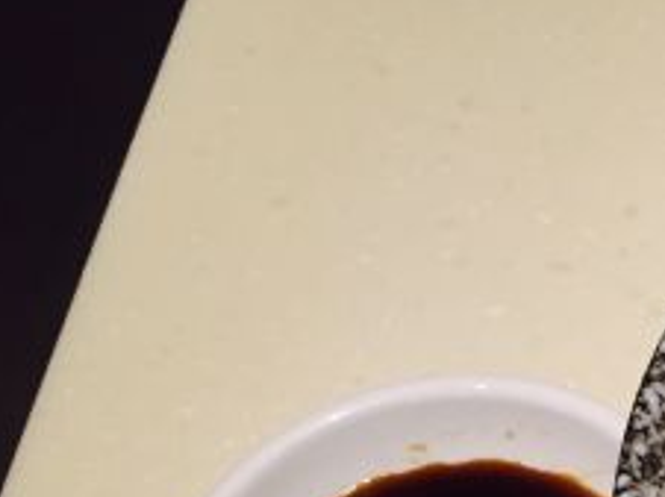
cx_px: 1009
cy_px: 643
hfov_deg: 19.0
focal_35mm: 90
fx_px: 1727
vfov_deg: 15.6
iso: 50
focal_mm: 4.15
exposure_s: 1/30
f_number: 2.2
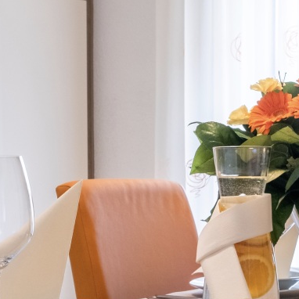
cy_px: 247
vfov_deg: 19.1
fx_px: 880
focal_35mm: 90
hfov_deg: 19.2
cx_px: 219
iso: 640
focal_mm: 18
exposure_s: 1/25
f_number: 9
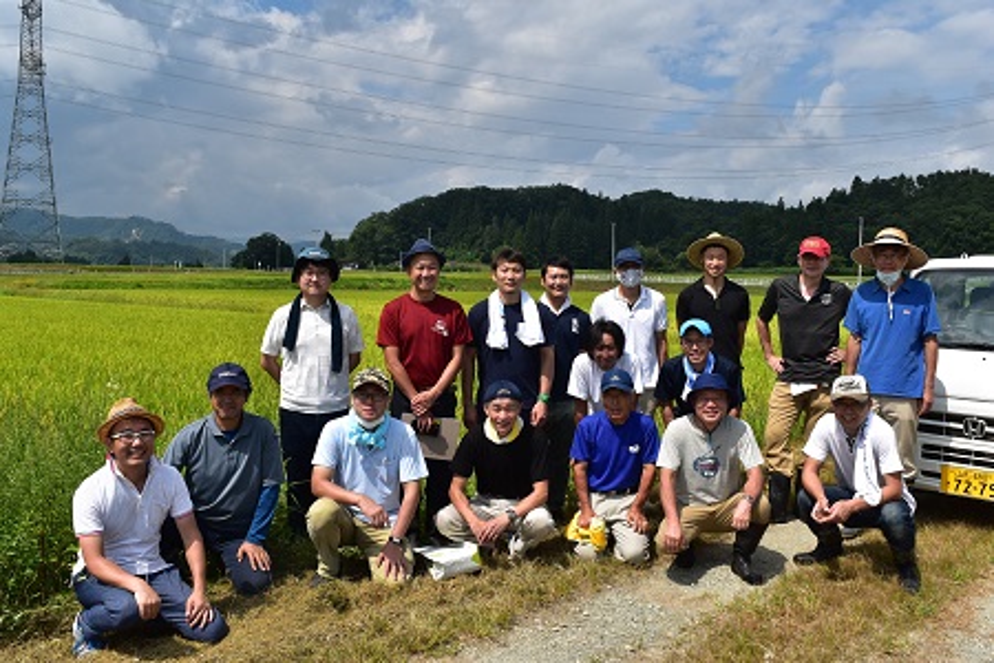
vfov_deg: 41.7
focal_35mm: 32
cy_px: 332
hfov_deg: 59.5
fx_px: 870
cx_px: 497
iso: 220
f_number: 11
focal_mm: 21
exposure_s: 1/500
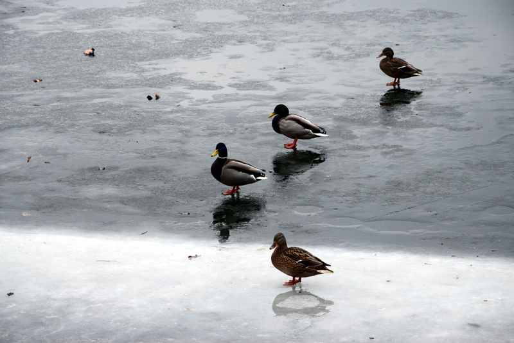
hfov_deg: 13.0
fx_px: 2249
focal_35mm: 158
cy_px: 172
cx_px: 257
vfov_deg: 8.7
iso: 400
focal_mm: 105
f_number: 9
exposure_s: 1/160
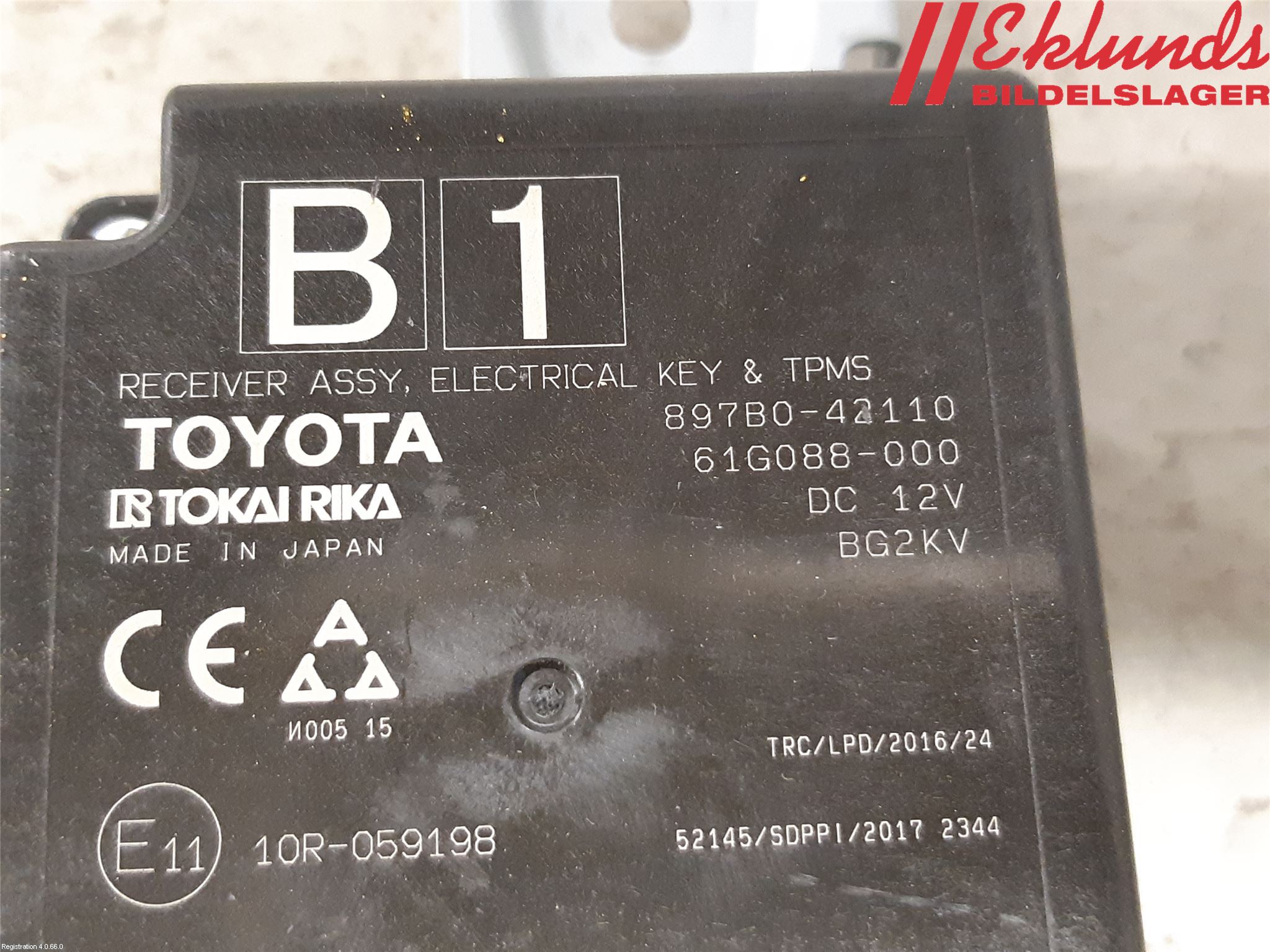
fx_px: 954
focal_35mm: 26
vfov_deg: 53.1
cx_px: 635
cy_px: 476
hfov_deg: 67.3
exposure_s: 1/25
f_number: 1.7
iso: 500
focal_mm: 3.93
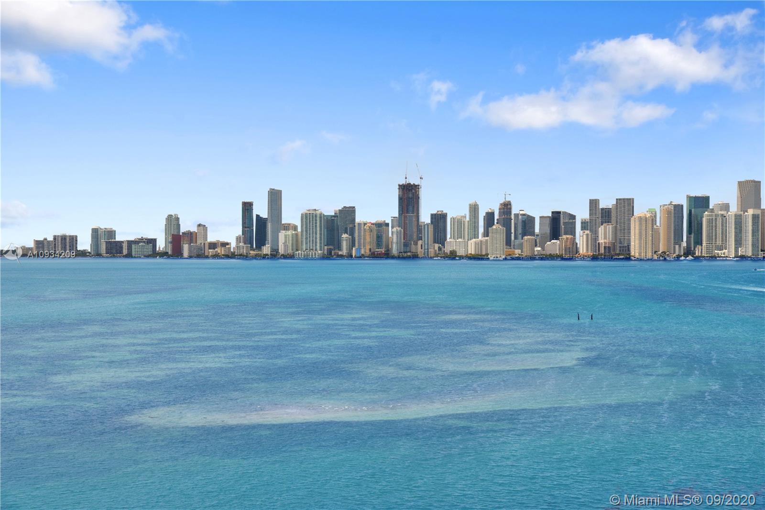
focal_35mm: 58
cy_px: 255
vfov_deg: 23.4
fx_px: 1232
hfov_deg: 34.5
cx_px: 382
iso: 250
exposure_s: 1/1250
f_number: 8
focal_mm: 58
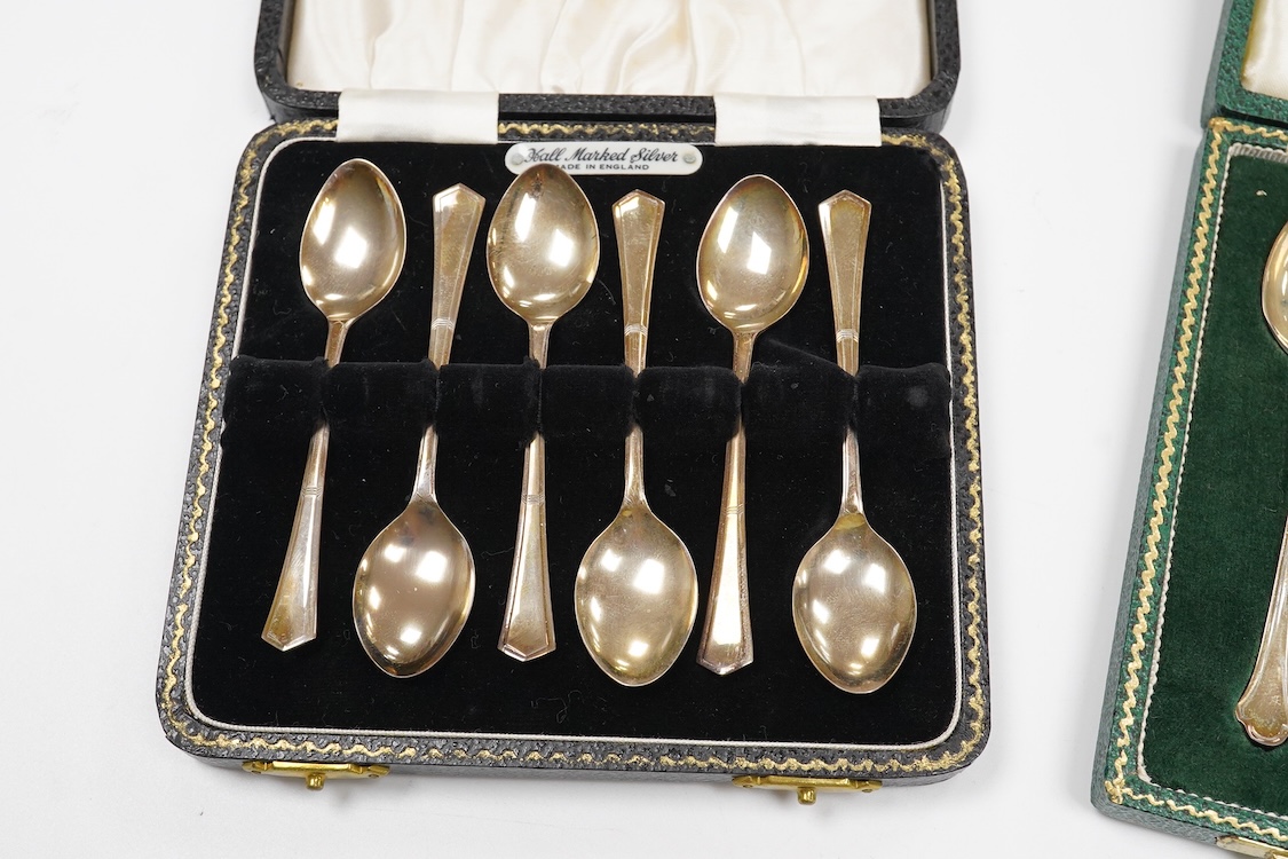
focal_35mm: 45
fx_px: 1610
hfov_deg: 43.6
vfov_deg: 29.9
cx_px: 644
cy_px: 430
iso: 2500
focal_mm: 30
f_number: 14
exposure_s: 1/100
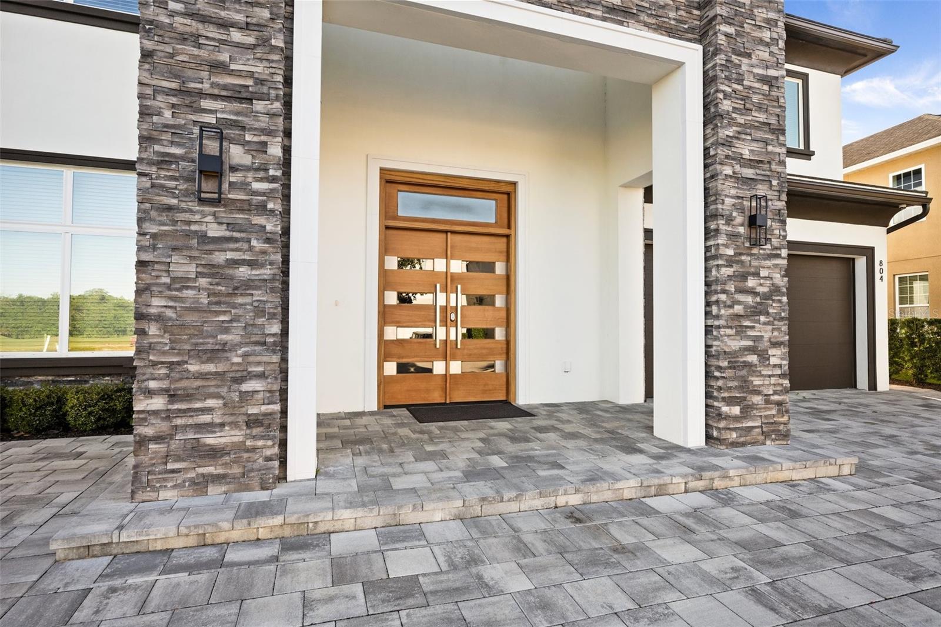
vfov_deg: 67.4
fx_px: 470
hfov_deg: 90.0
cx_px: 470
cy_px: 314
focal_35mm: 18
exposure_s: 1/200
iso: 400
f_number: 8
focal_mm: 18
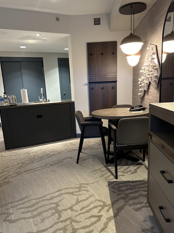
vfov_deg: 65.2
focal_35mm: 27
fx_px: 181
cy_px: 128
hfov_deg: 51.4
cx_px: 87
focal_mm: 6.86
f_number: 1.78
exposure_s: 1/60
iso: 500
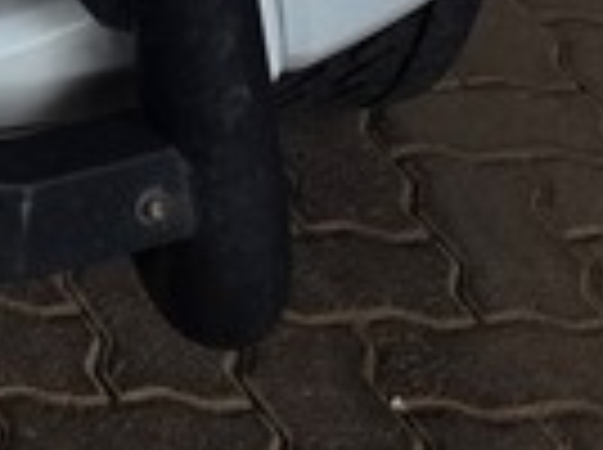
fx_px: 3060
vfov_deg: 7.1
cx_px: -576
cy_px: -1080
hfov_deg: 10.4
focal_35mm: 176
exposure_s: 1/2128
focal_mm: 6.25
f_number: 1.7
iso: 80
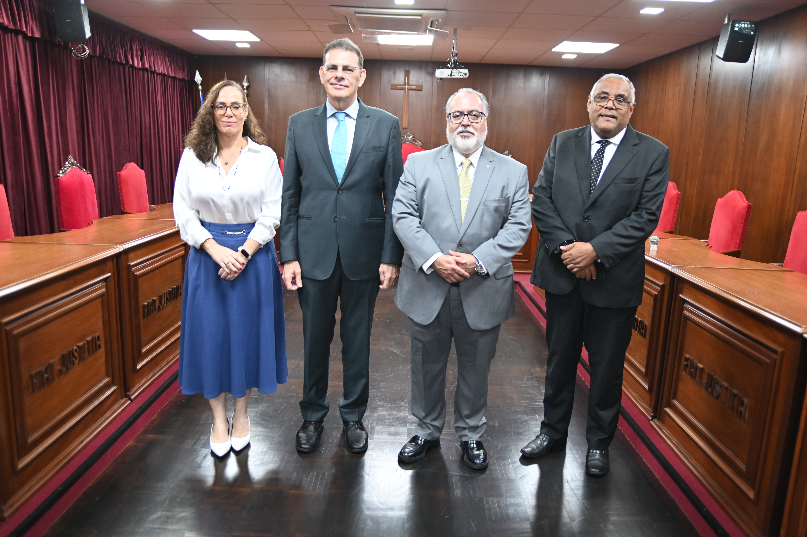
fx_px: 650
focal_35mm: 29
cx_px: 404
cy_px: 268
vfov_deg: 44.9
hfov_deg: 63.7
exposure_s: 1/125
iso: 1000
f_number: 2.8
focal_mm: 29
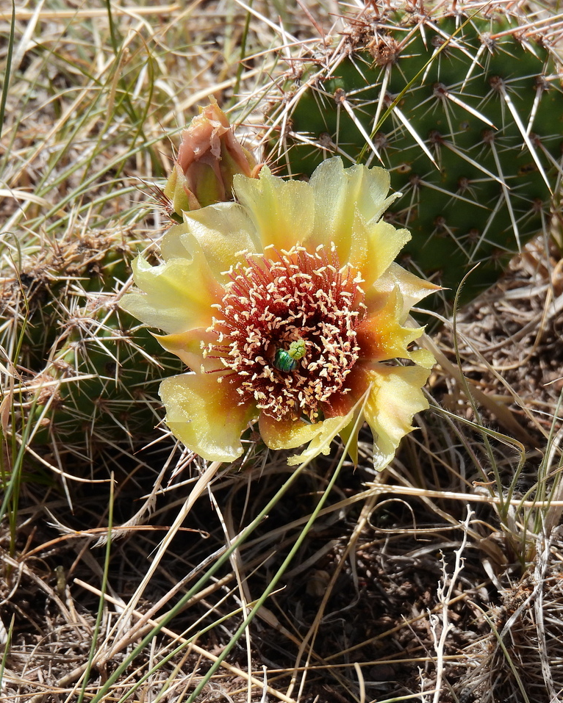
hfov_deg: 2.2
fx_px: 14950
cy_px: 352
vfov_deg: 2.7
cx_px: 268
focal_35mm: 718
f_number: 5
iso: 100
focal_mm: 98.1
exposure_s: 1/500
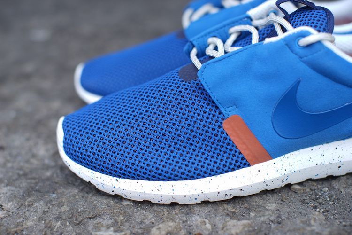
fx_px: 489
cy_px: 118
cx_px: 176
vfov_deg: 27.0
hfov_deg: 39.6
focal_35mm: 50
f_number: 3.2
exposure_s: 1/125
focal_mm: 50
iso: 50
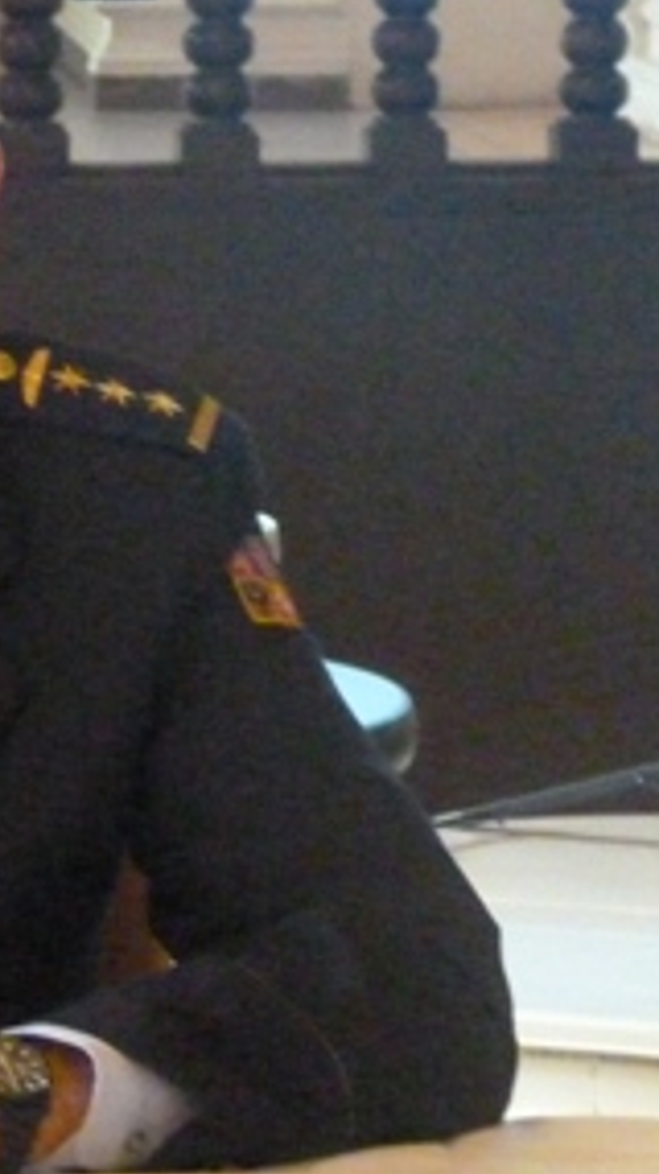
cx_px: -231
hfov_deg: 4.5
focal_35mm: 267
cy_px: 428
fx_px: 8307
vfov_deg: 8.1
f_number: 3.5
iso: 1600
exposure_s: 1/30
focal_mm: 19.7
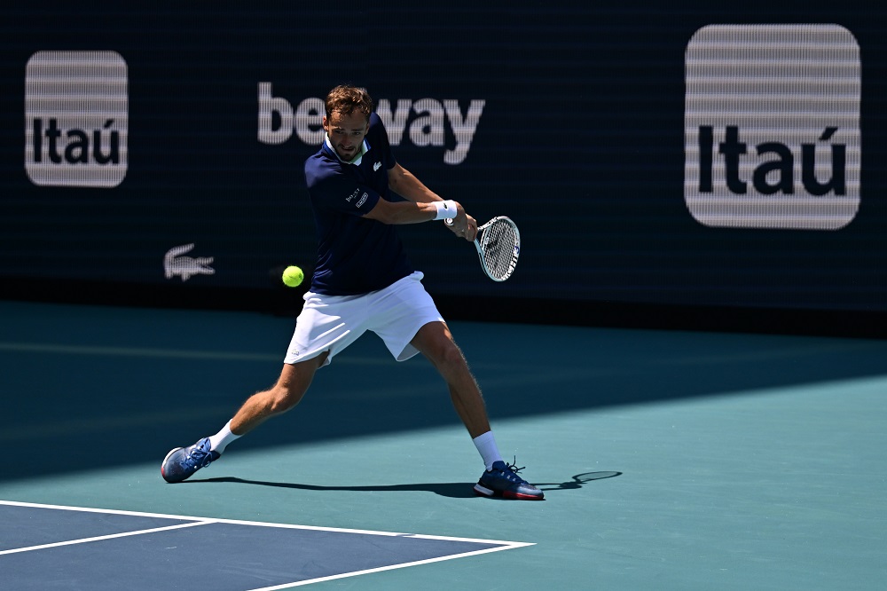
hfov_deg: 14.6
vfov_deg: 9.7
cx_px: 444
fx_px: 3473
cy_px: 296
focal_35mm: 141
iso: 200
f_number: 2.8
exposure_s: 1/6400
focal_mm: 94
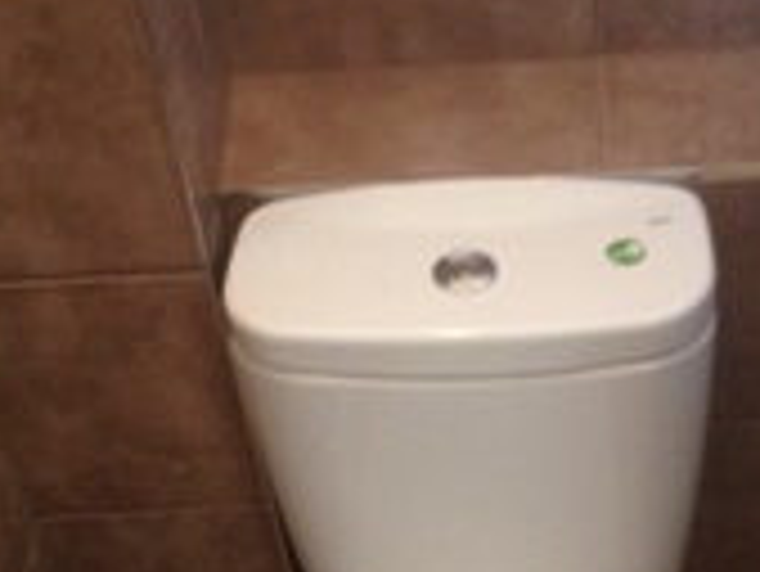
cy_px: 622
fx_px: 1714
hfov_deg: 24.9
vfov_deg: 18.3
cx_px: 490
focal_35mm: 78
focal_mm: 4.12
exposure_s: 1/20
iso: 200
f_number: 2.4
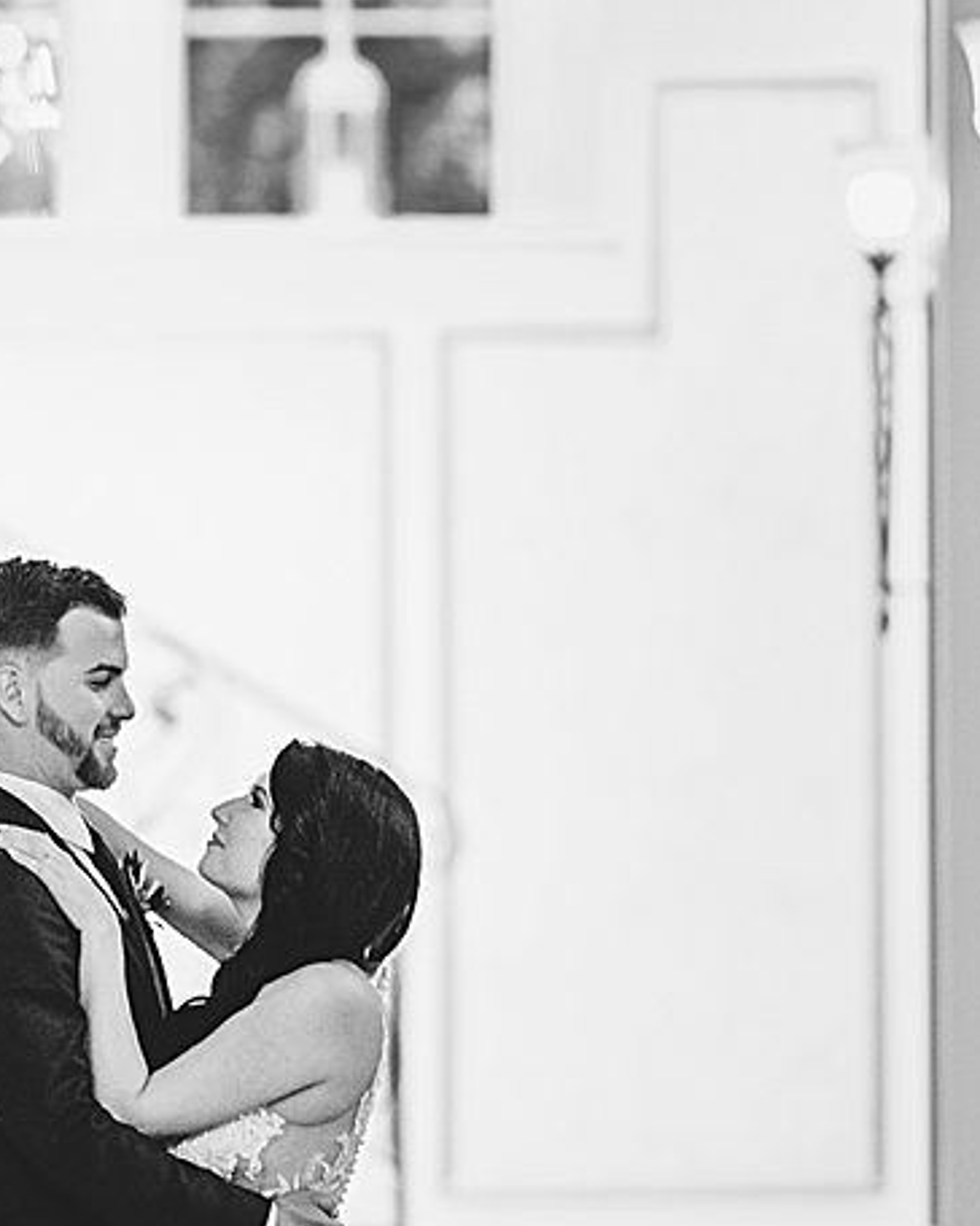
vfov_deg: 6.3
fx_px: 11058
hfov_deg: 5.1
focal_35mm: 305
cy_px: 496
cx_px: 0
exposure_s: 1/80
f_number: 1.4
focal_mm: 105
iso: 1250
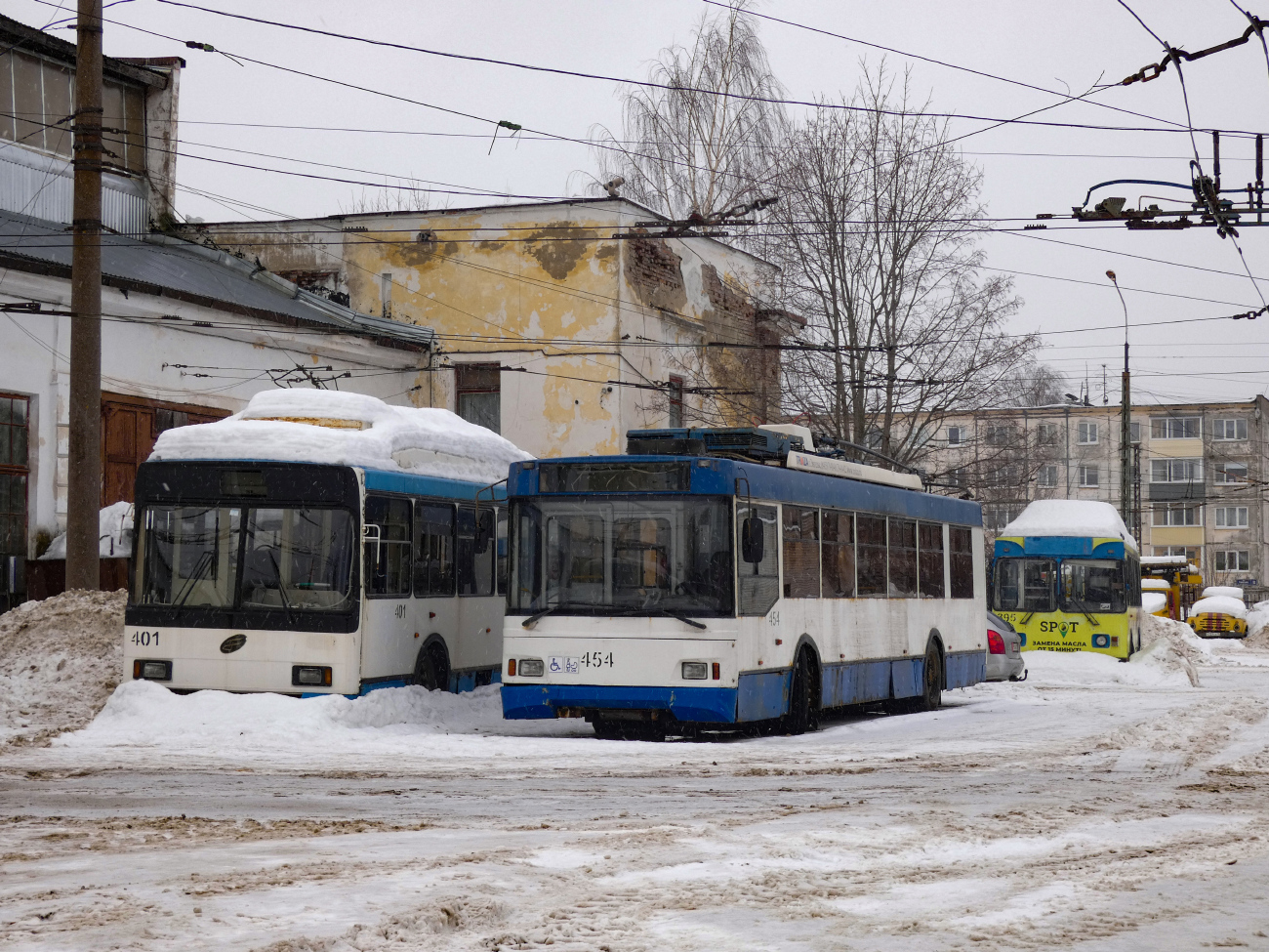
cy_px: 476
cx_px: 634
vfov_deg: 22.3
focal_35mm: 66
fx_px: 2420
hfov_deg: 29.4
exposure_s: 1/80
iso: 80
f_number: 5
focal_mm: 11.9
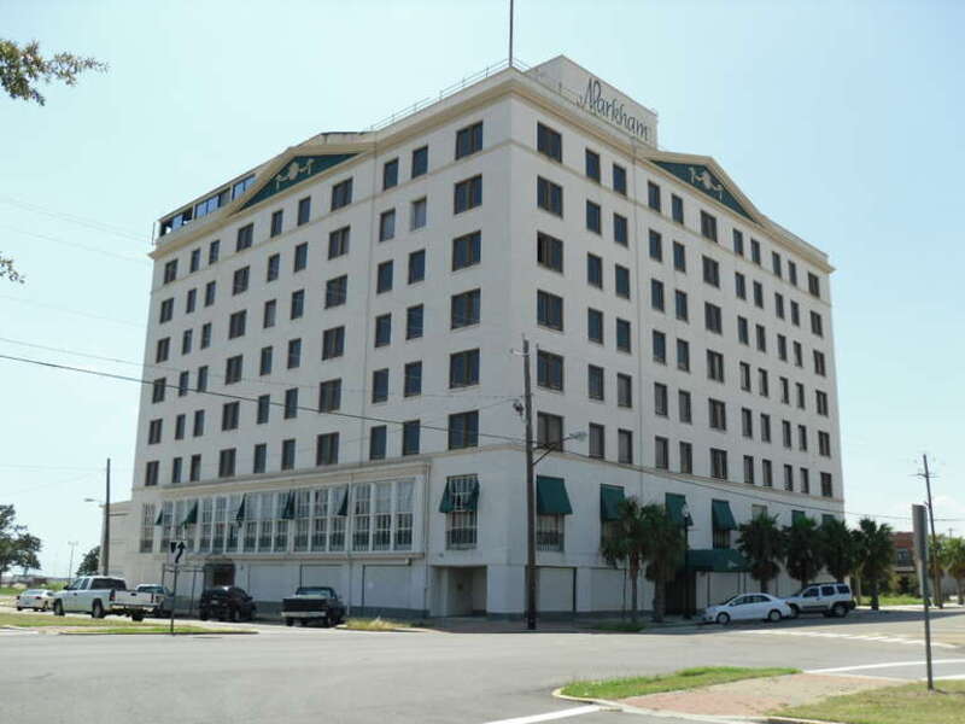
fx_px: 948
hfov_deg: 54.0
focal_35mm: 34
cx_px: 482
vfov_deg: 41.8
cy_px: 362
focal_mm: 6
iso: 80
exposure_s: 1/173
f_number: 8.1
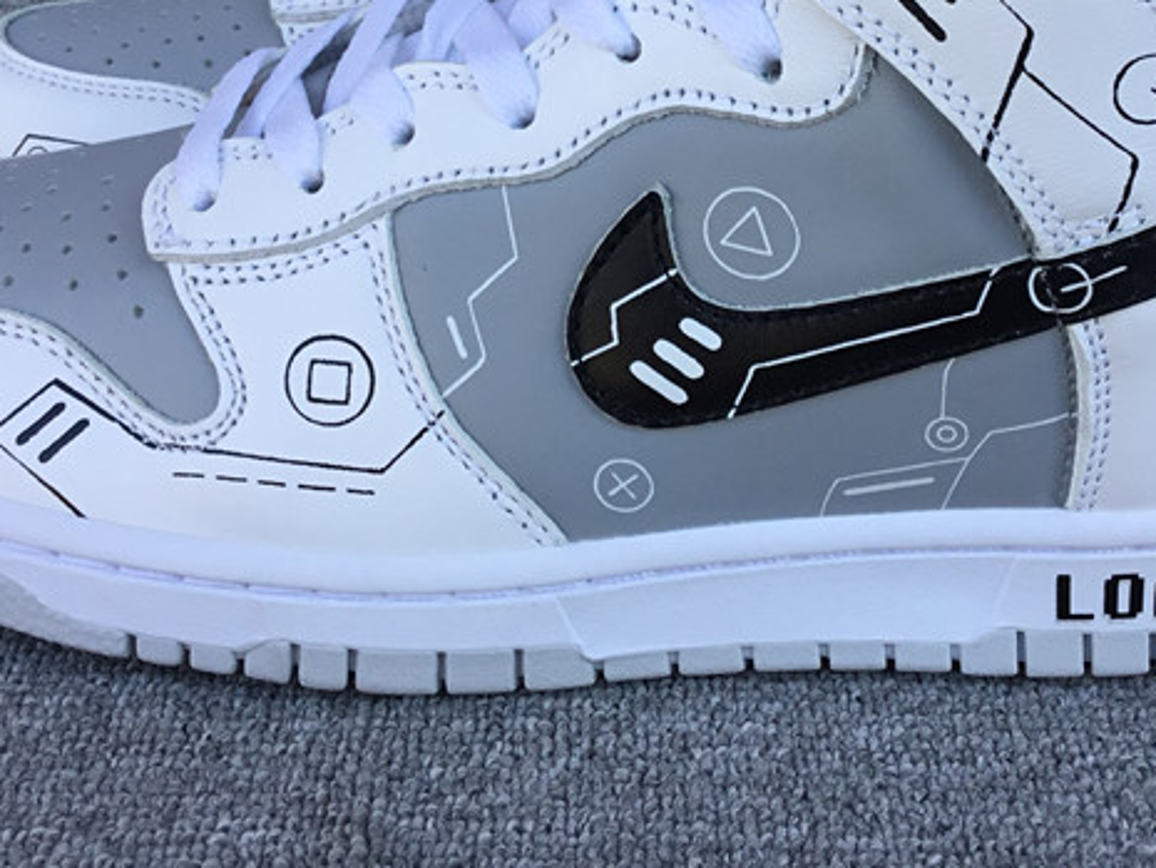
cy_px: 116
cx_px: 699
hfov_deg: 32.1
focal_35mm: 60
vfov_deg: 23.9
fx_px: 2004
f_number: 2.4
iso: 25
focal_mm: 3.3
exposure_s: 1/229
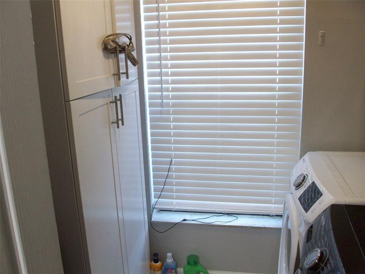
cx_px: 182
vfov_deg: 41.8
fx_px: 359
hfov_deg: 54.0
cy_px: 137
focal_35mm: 34
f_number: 2.8
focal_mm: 5.7
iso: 160
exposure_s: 1/29.6
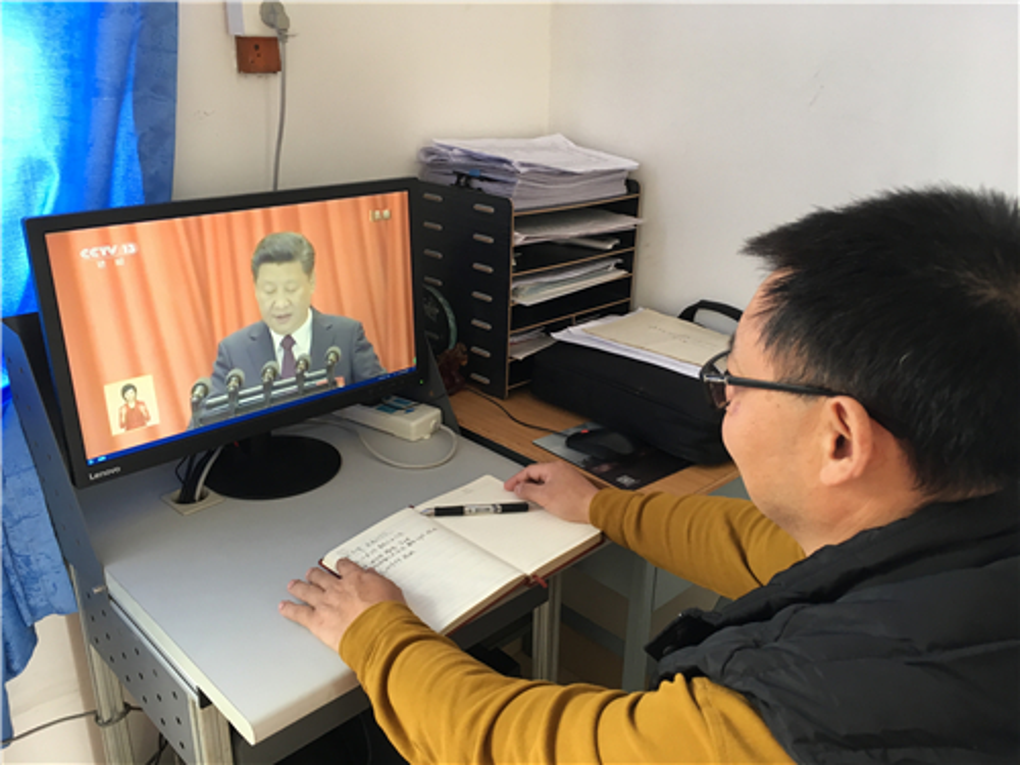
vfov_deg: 48.2
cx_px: 510
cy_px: 382
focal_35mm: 29
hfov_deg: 61.7
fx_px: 855
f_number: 2.2
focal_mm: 4.15
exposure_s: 1/33
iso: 80
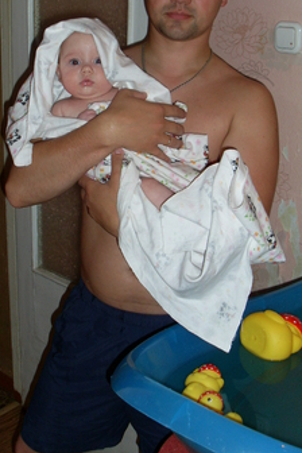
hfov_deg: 25.5
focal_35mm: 53
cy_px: 166
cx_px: 140
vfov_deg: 37.3
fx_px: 667
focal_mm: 6.3
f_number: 3
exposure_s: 1/45
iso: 100
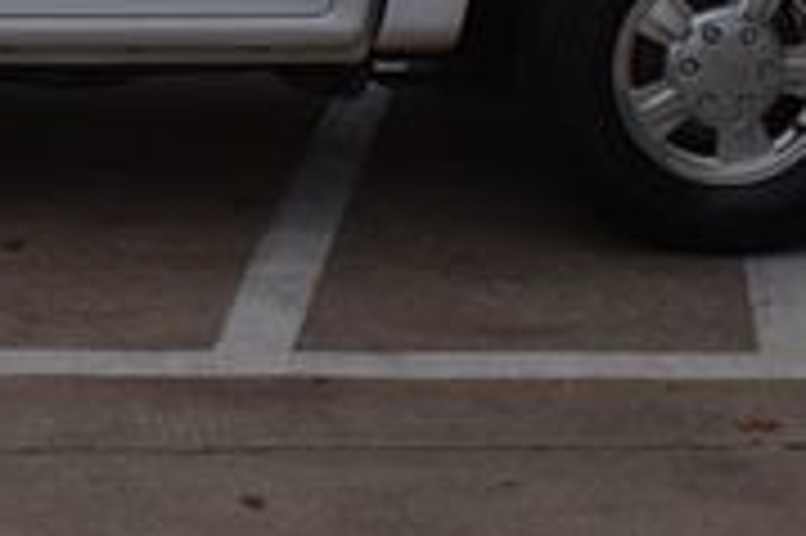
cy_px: -356
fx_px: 2885
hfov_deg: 15.5
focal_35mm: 129
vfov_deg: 10.1
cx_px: -54
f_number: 10
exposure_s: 1/250
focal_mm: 24
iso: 400
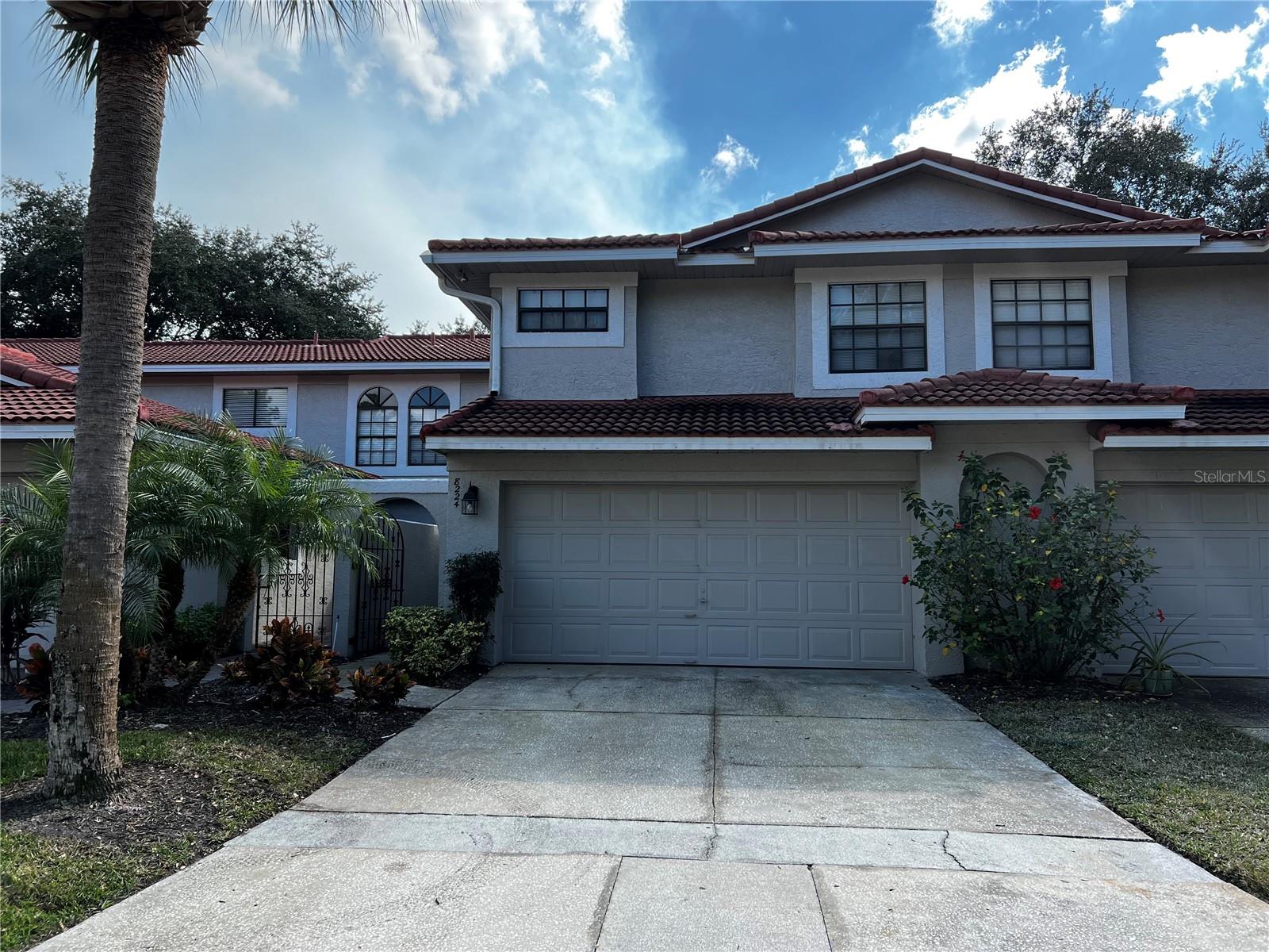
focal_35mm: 26
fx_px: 953
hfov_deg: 67.3
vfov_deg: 53.1
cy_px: 476
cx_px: 634
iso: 50
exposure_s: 1/1553
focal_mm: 5.7
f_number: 1.5
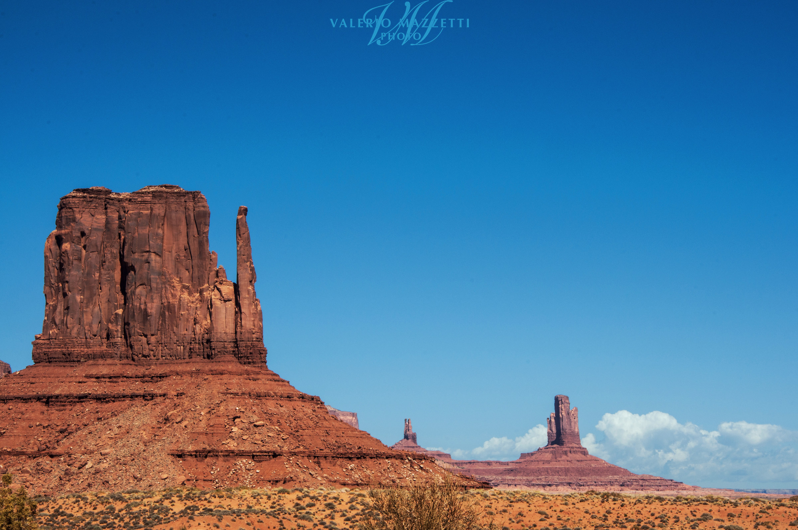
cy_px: 265
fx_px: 1727
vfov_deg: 17.4
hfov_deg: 26.0
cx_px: 399
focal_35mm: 78
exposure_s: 1/100
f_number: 25
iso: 250
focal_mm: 52
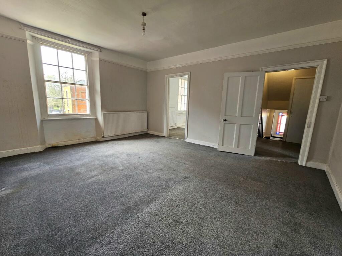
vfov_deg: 89.9
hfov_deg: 106.2
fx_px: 128
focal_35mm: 13
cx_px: 171
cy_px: 128
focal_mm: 2.2
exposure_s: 1/60.2
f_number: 2.2
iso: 100
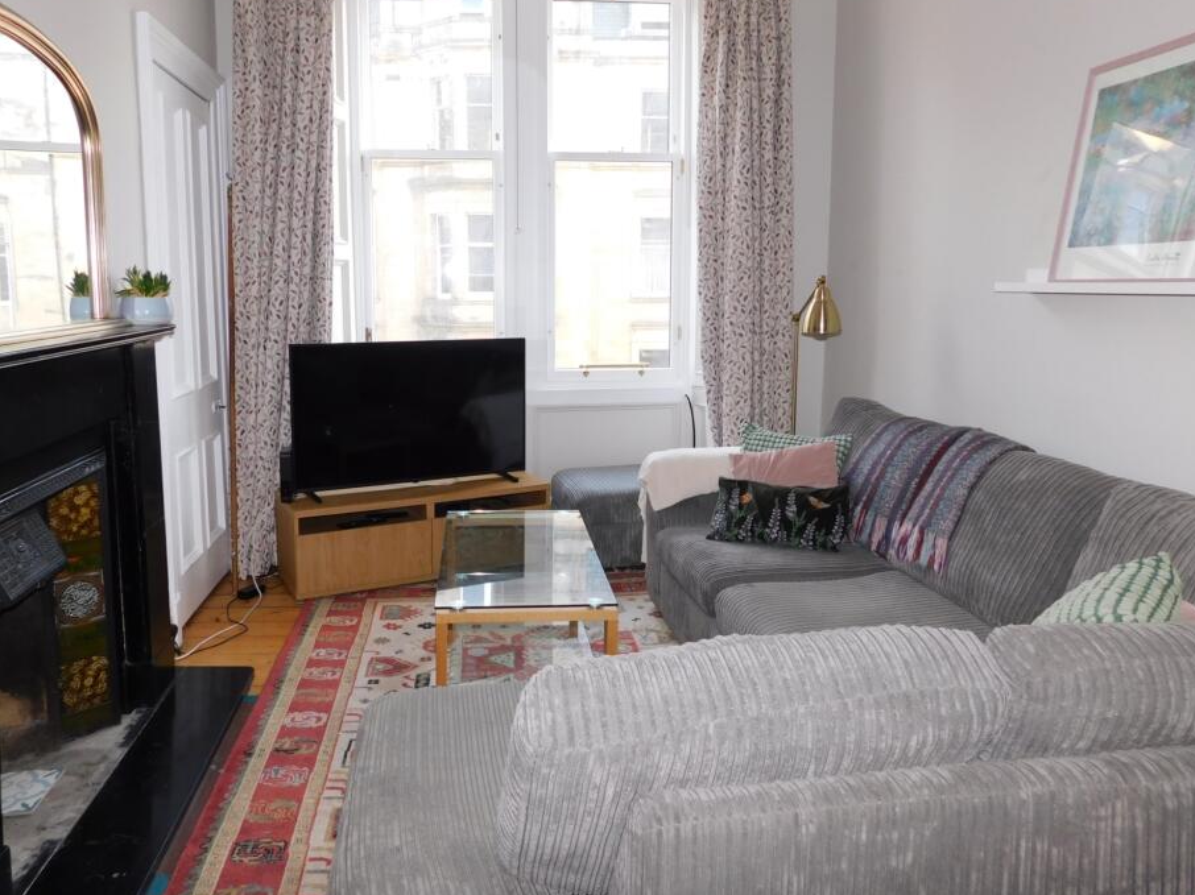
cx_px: 547
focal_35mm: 26
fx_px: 897
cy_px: 403
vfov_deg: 53.0
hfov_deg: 67.2
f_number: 3
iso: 125
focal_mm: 4
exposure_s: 1/50
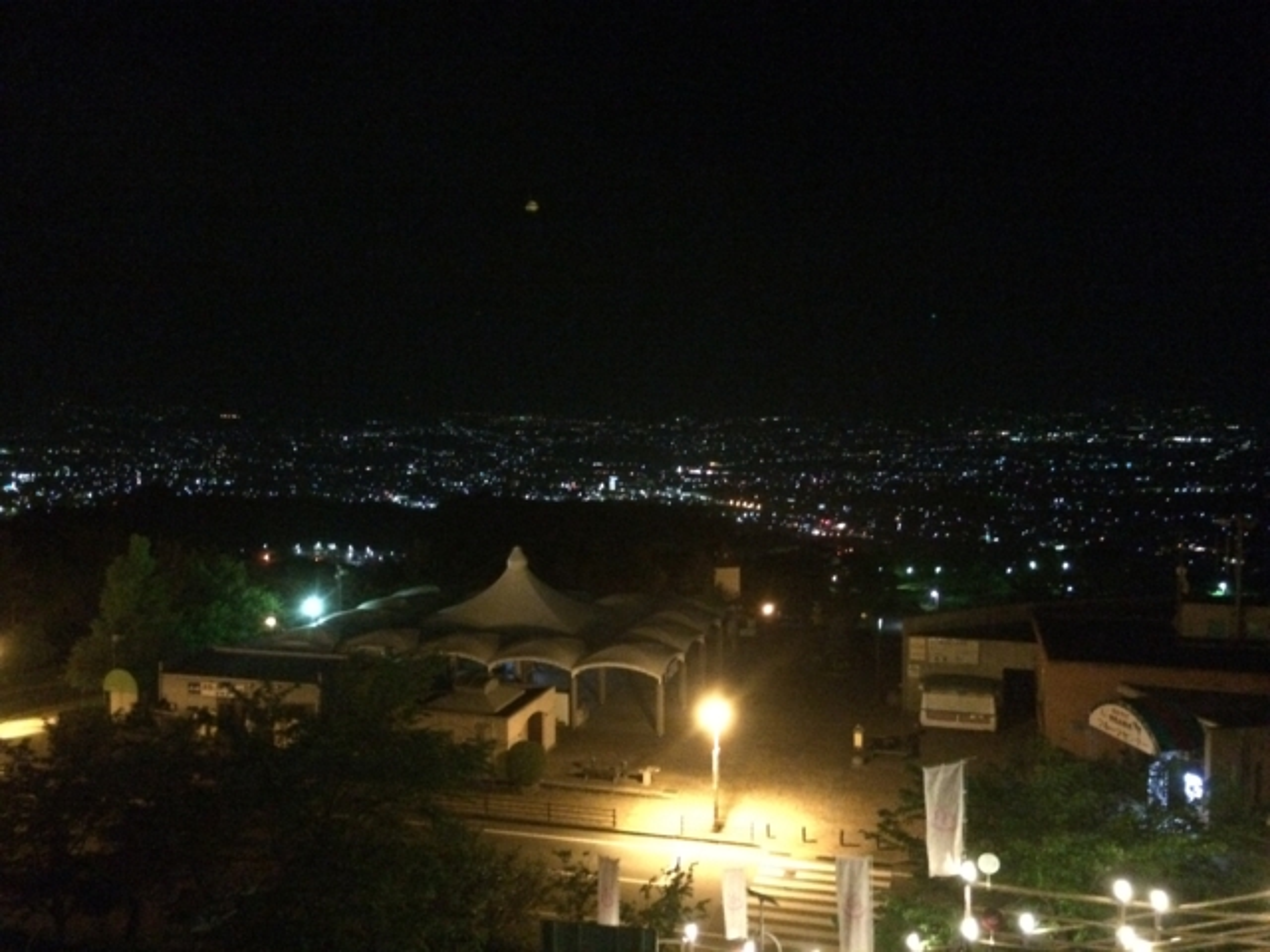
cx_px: 635
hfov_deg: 61.7
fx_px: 1064
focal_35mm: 29
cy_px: 476
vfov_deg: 48.2
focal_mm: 4.15
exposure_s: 1/15
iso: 2000
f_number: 2.2
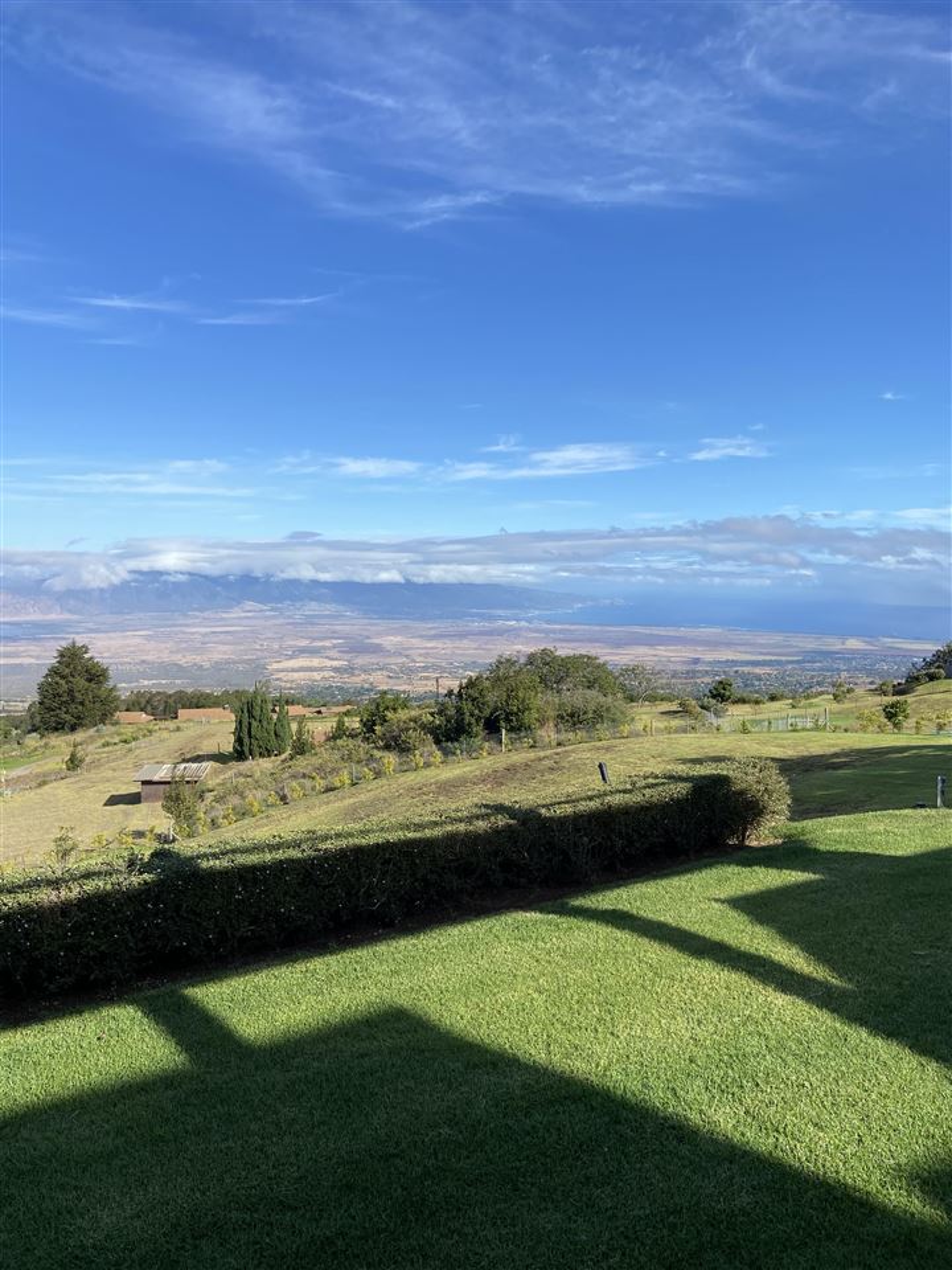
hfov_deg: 53.1
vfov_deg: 67.3
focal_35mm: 26
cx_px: 476
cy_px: 635
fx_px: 953
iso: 32
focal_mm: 4.25
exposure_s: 1/2817
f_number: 1.8
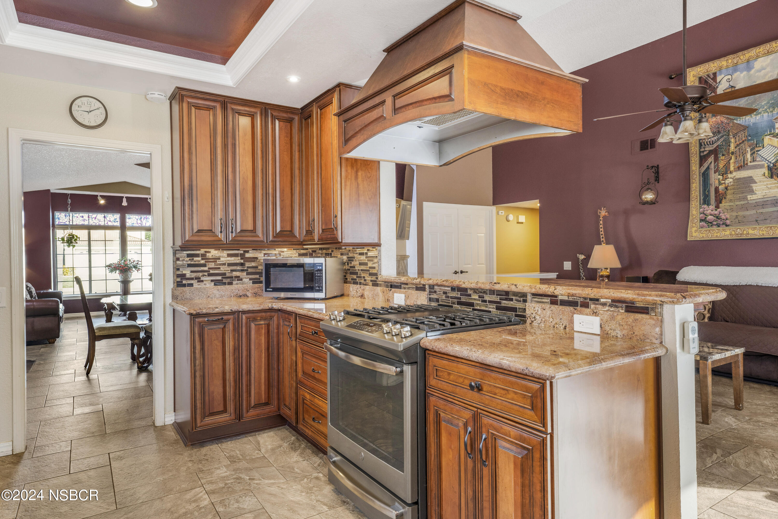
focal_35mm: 21
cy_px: 260
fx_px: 454
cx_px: 389
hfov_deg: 81.2
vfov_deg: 59.5
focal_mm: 21
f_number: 8
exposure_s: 1/30
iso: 640
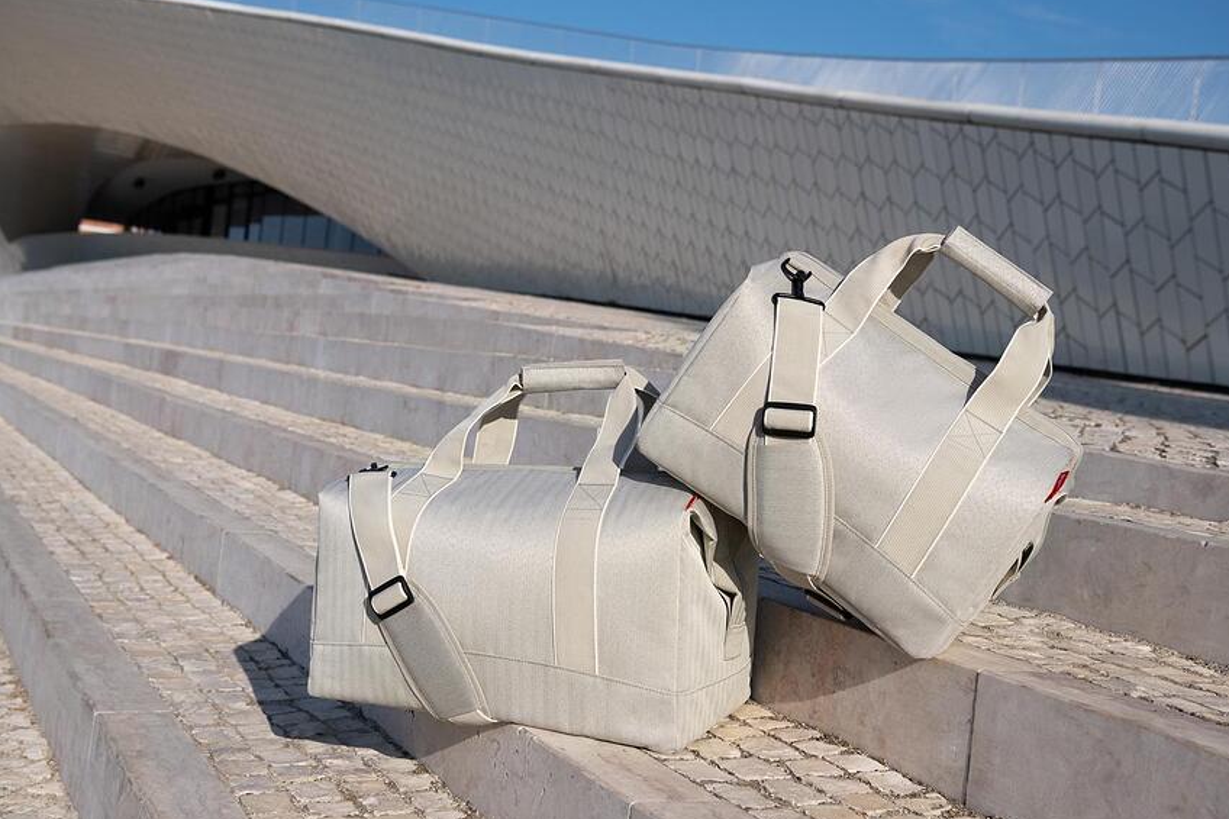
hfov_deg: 43.6
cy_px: 412
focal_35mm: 45
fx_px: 1536
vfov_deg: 29.9
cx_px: 604
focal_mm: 44
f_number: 7.1
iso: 400
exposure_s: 1/2500
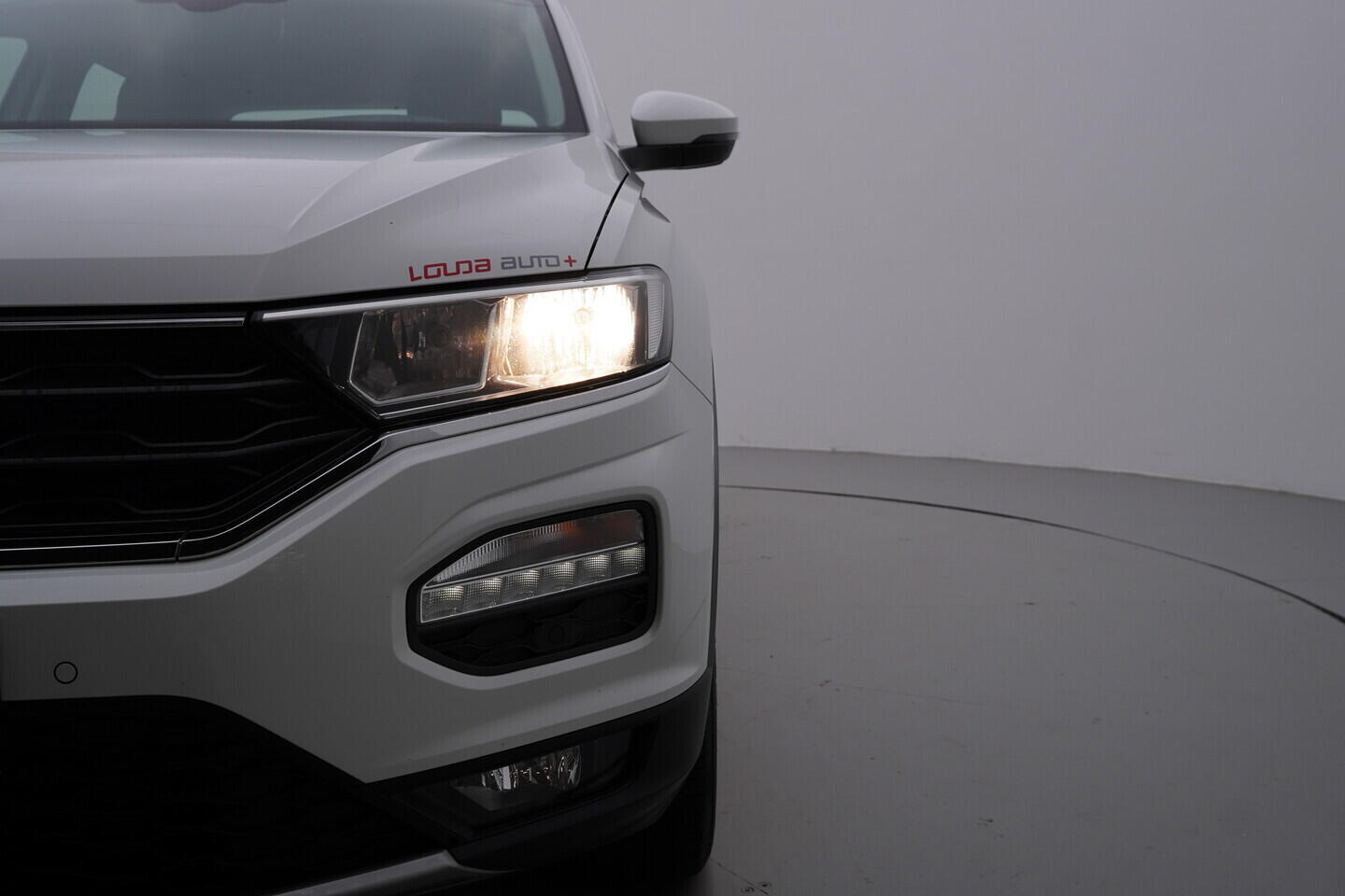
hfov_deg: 53.1
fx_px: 1345
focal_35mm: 36
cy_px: 448
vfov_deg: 36.9
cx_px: 672
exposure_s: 1/160
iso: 125
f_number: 5.6
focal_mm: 24
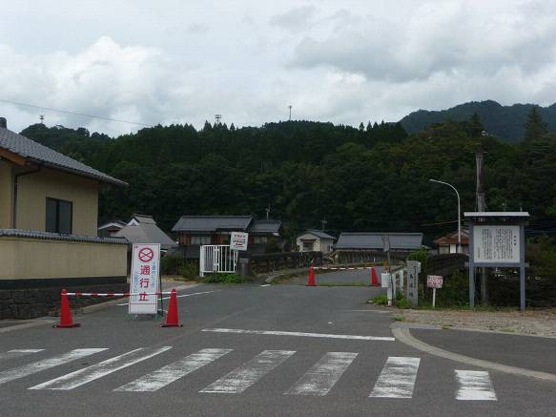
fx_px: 996
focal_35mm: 62
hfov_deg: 31.2
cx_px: 278
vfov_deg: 23.6
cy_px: 208
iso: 100
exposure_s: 1/1000
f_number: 4.5
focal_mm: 10.5
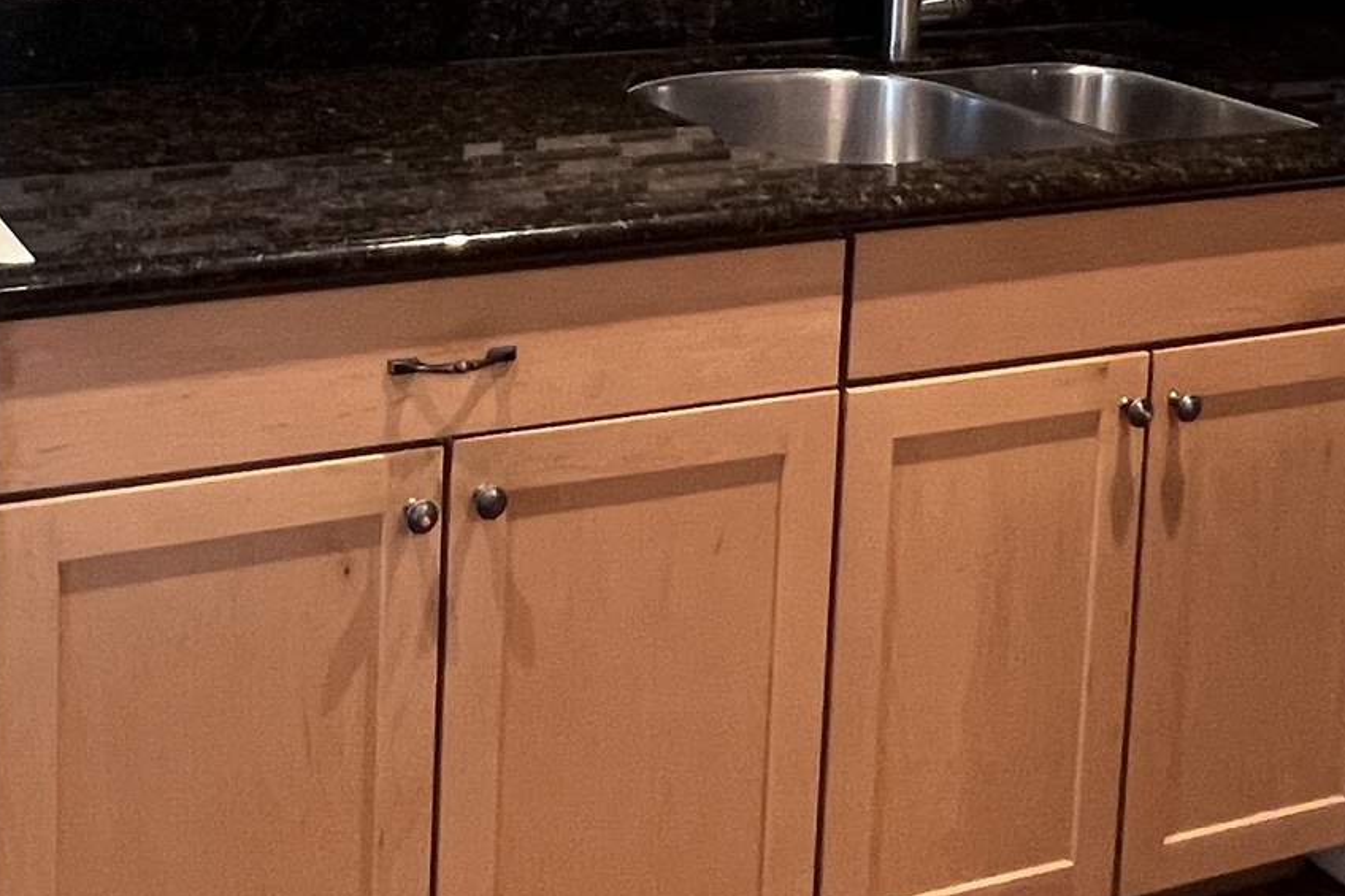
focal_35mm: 49
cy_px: -162
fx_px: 1830
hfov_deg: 39.0
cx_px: 290
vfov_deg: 25.0
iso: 200
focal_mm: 1.57
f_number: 1.8
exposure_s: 1/60
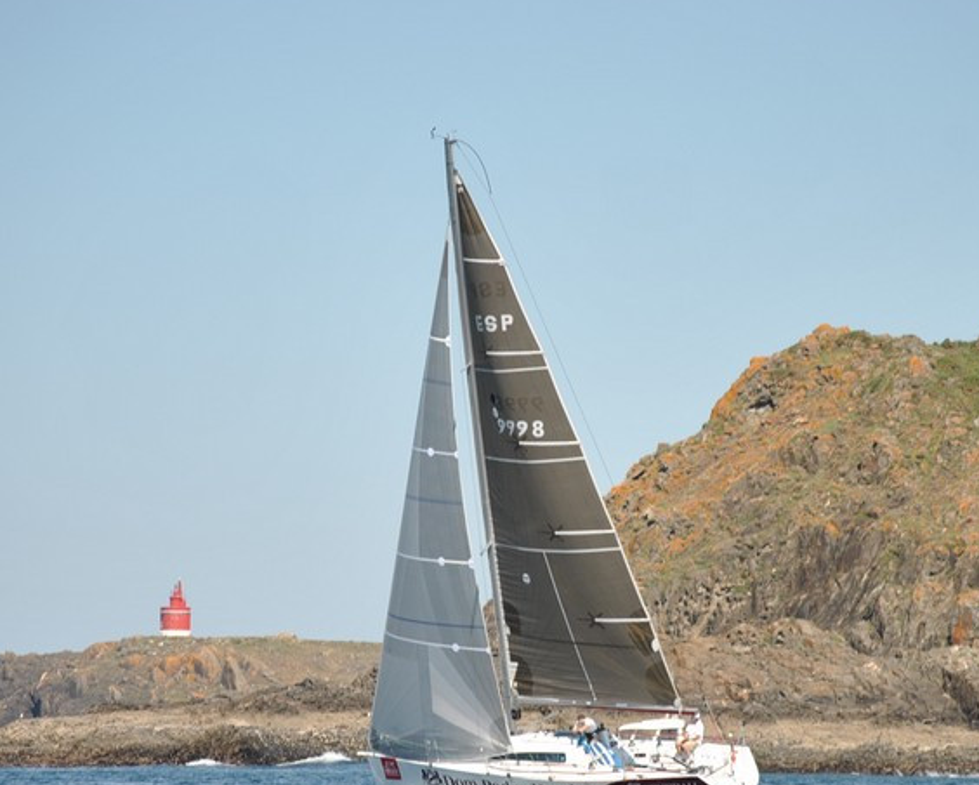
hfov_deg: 6.9
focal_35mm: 280
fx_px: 8111
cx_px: 528
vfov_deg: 5.5
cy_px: 497
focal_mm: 125
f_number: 5.6
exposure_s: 1/500
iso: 110
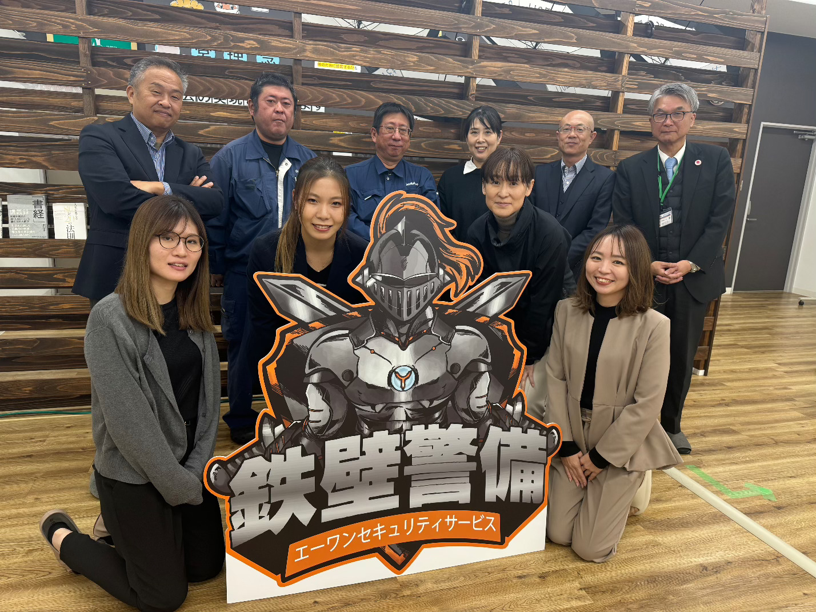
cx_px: 408
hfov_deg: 71.6
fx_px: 566
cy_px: 306
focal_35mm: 24
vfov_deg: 56.8
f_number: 1.78
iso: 160
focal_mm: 6.76
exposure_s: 1/120
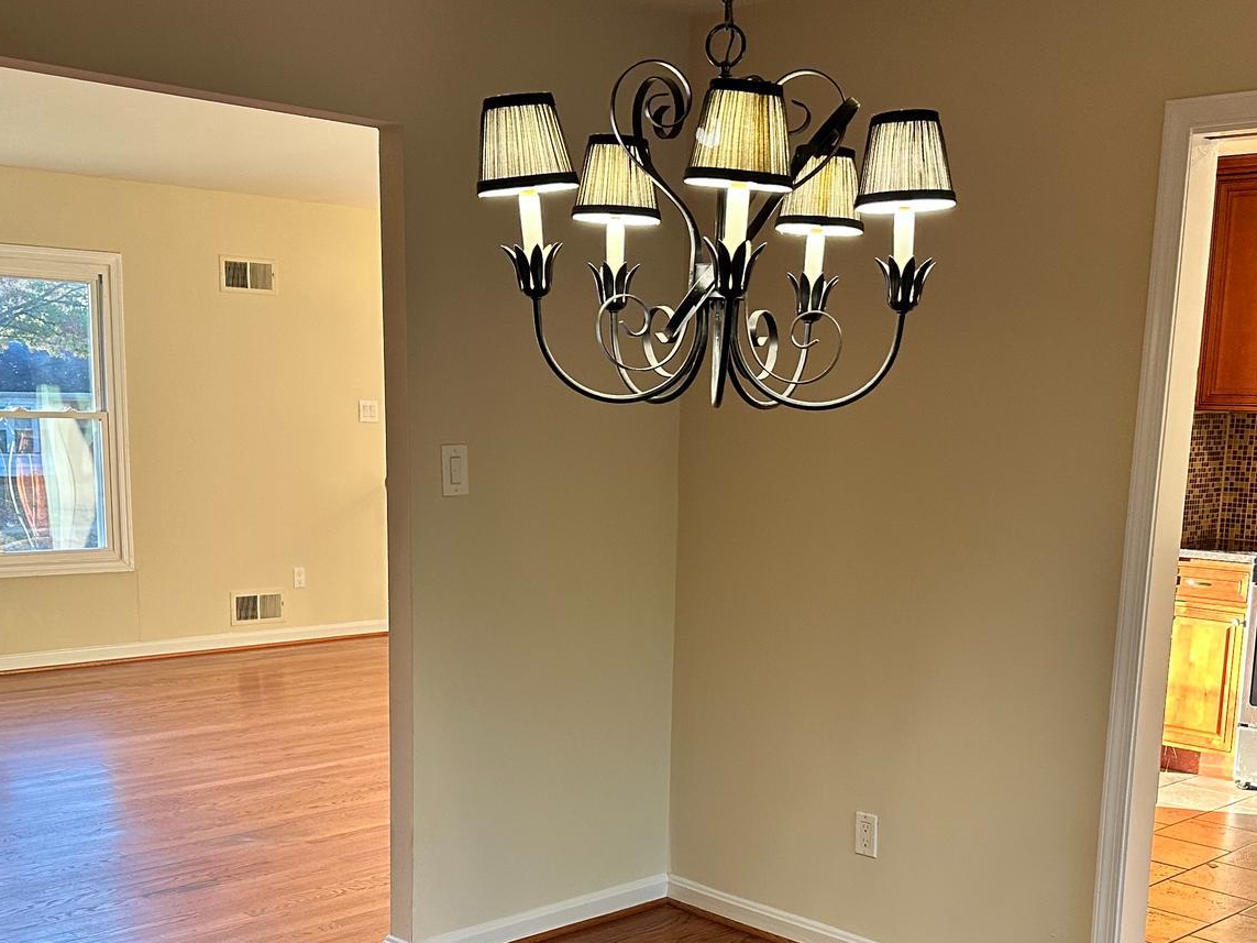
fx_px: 1561
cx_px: 706
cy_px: 713
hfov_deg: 43.8
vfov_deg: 32.9
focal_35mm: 43
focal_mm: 6.86
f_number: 1.78
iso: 200
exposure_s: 1/120
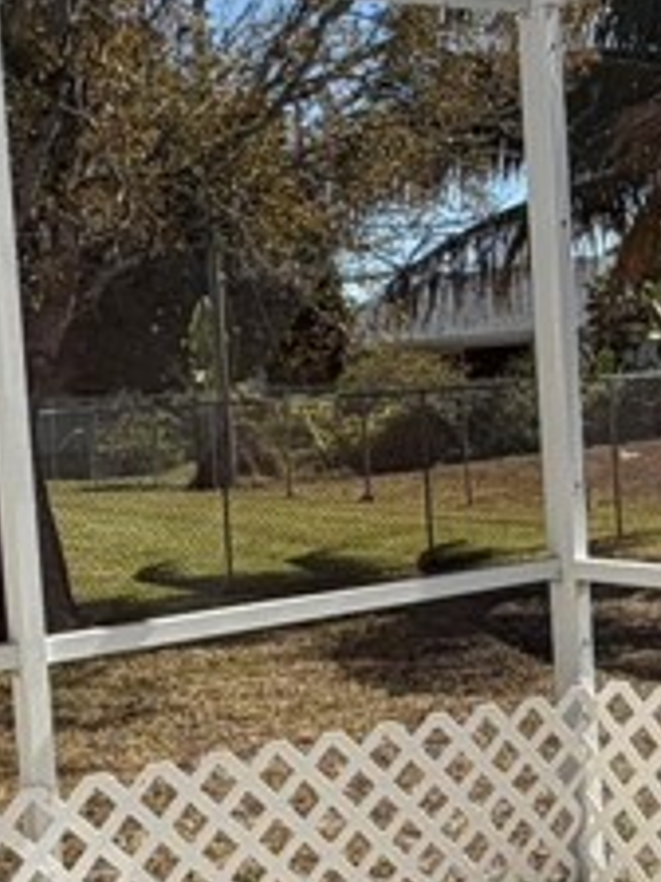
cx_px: 220
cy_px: 480
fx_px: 1629
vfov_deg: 30.3
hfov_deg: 22.8
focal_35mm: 64
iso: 25
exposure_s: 1/770
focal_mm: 2.22
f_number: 2.2
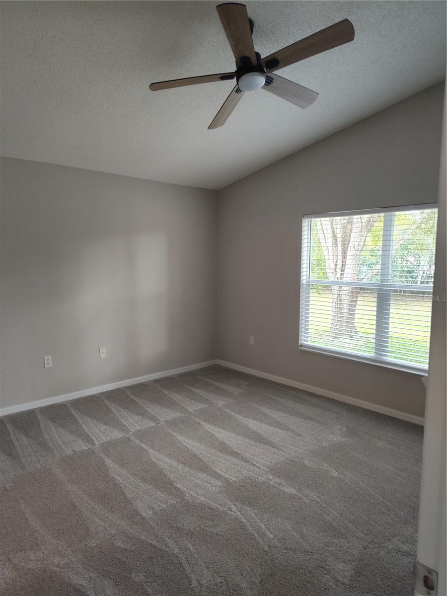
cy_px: 298
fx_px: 396
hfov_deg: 58.9
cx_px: 224
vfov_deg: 73.9
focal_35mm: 23
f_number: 1.8
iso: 913
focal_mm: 5.56
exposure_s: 1/120
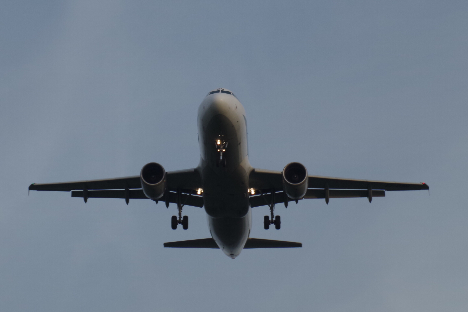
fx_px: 1365
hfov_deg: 19.5
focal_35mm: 105
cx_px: 234
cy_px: 156
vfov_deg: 13.0
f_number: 5.6
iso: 400
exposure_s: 1/1000
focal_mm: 70
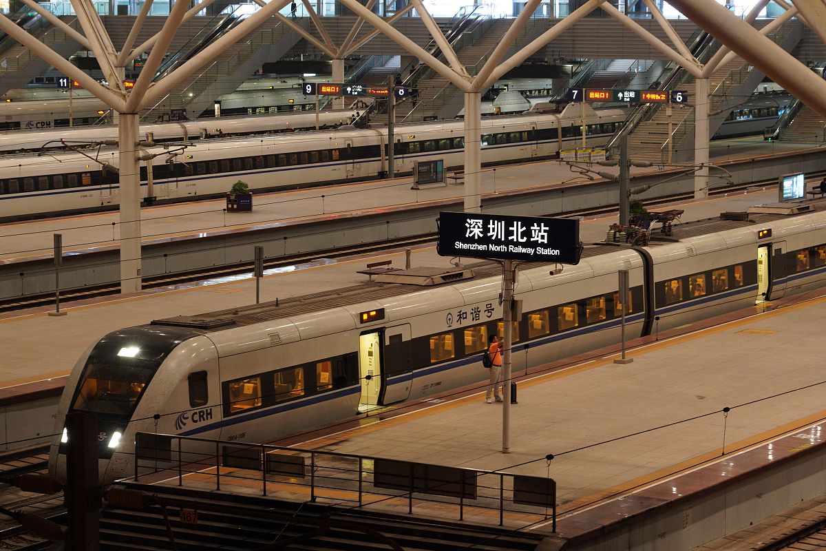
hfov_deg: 19.5
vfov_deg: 13.0
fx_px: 2409
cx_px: 413
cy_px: 276
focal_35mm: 105
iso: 2500
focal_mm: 105
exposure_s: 1/25
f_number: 7.1
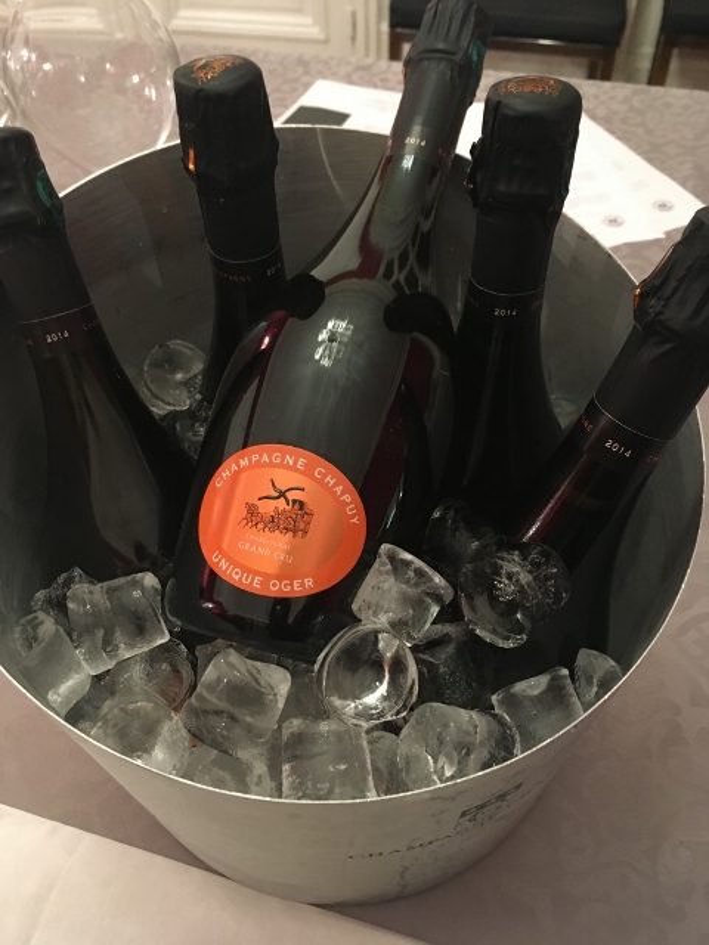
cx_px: 354
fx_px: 792
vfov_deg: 61.7
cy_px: 472
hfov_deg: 48.2
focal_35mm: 29
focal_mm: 4.15
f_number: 2.2
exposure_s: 1/17
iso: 400
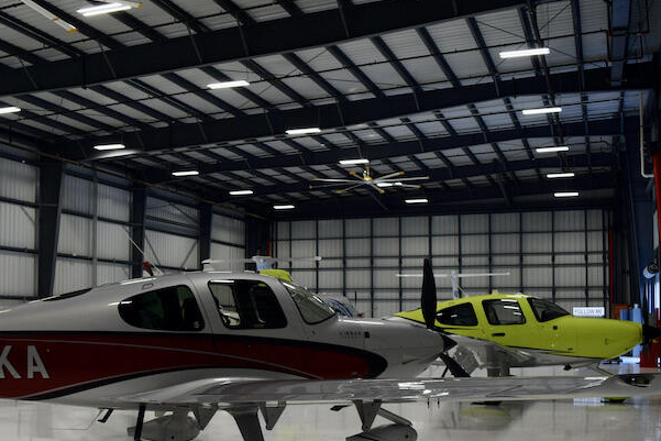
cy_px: 290
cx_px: 196
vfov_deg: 29.1
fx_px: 845
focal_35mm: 46
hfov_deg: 41.9
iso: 400
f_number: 5
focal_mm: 18
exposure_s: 1/100
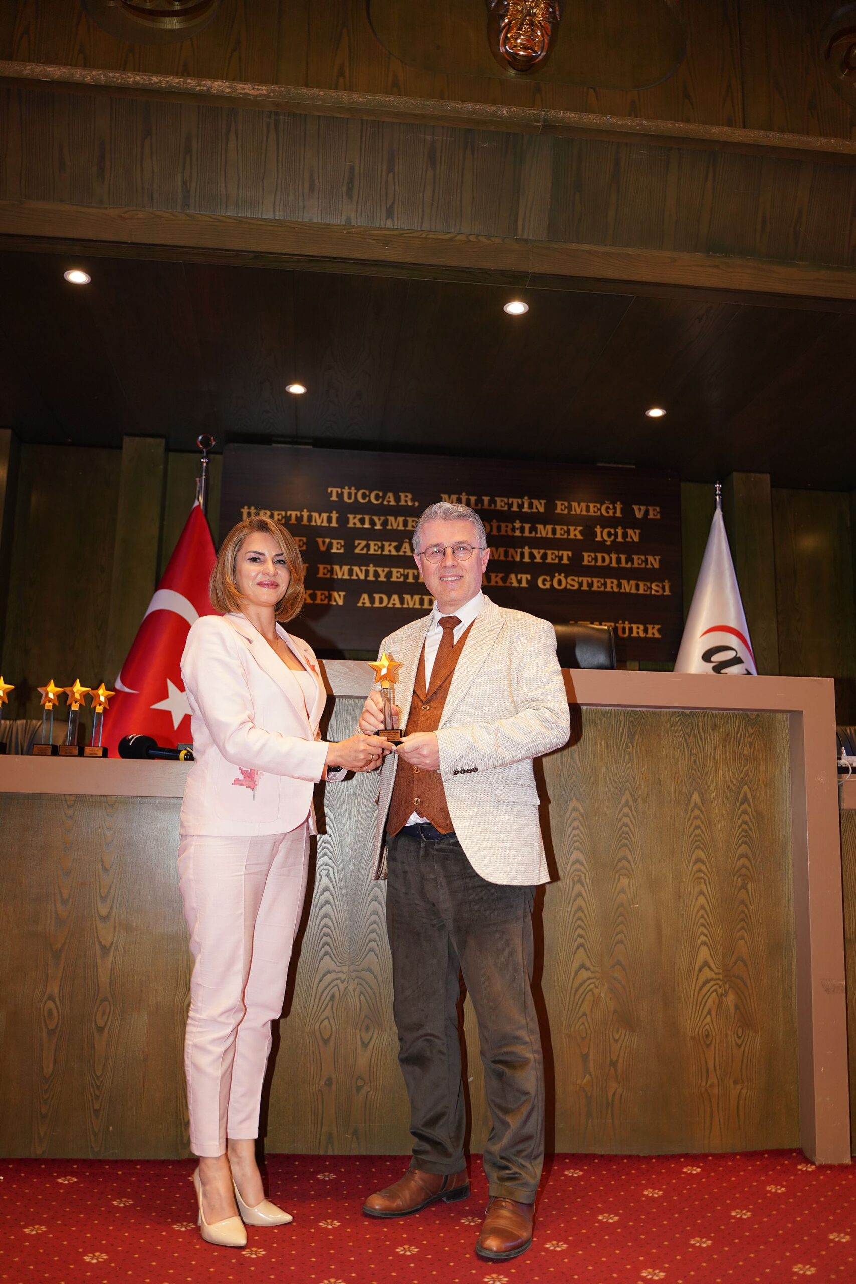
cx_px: 428
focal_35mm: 30
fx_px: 1069
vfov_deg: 61.9
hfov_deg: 43.6
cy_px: 642
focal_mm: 30
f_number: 2.8
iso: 500
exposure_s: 1/60
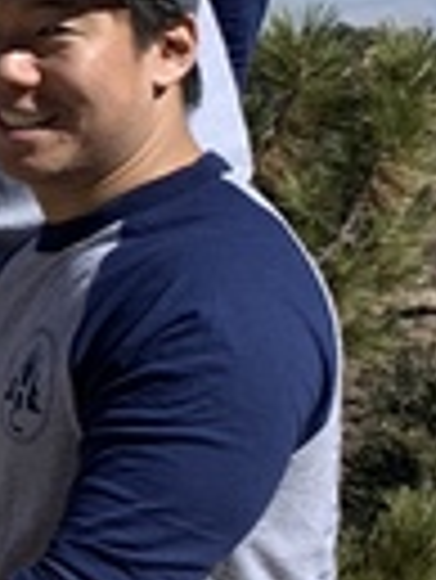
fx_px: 3236
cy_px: 193
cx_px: -1029
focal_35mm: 193
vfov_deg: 10.2
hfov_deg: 6.7
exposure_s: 1/2755
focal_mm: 4.25
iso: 25
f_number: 1.8
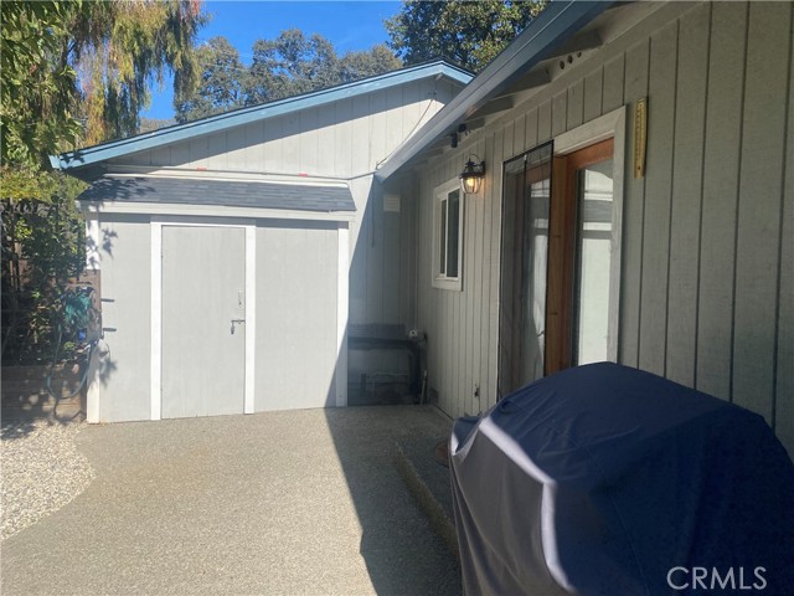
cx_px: 397
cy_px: 298
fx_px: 596
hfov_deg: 67.3
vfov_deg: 53.1
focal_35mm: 26
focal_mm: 4.25
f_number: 1.8
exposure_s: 1/3401
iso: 32
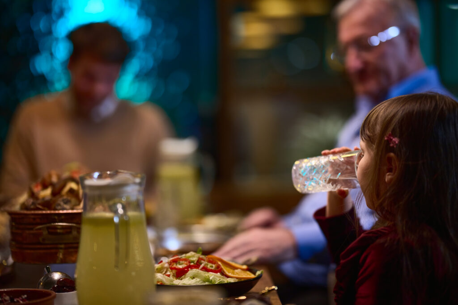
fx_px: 1081
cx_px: 229
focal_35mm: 85
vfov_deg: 16.1
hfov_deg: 23.9
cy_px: 152
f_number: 1.2
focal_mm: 85
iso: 400
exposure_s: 1/320
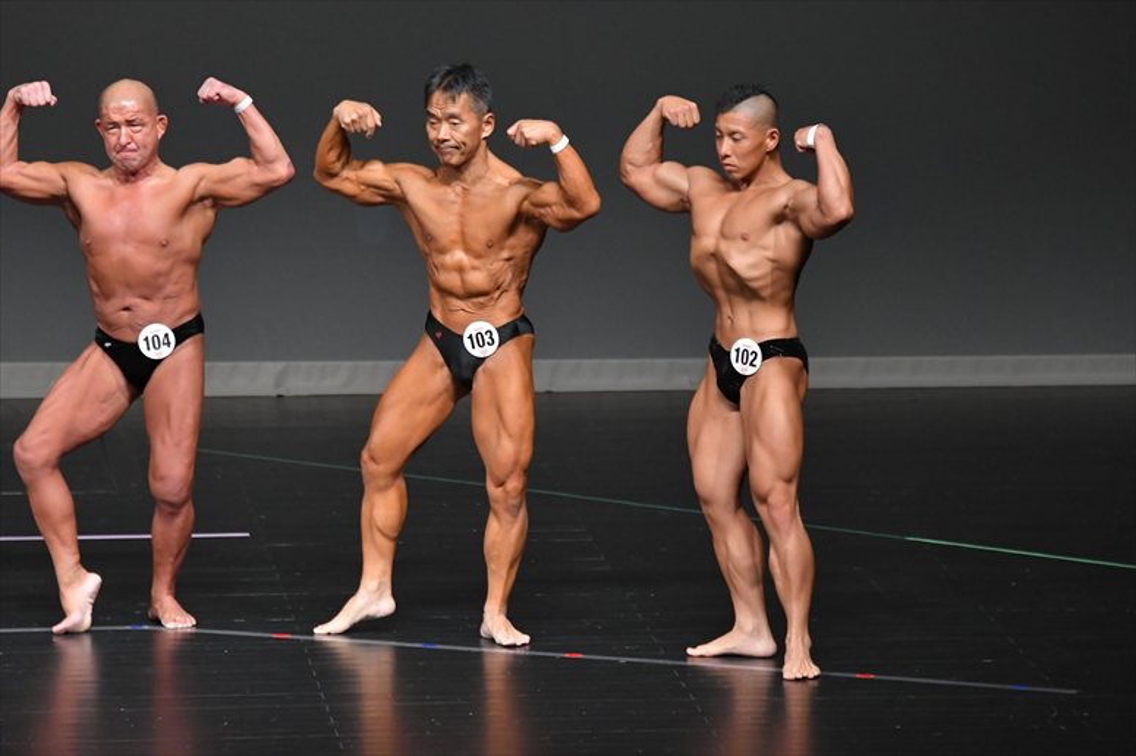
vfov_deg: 4.4
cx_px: 568
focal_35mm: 315
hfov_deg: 6.5
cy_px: 378
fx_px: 9935
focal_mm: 210
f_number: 5.6
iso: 4000
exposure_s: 1/400
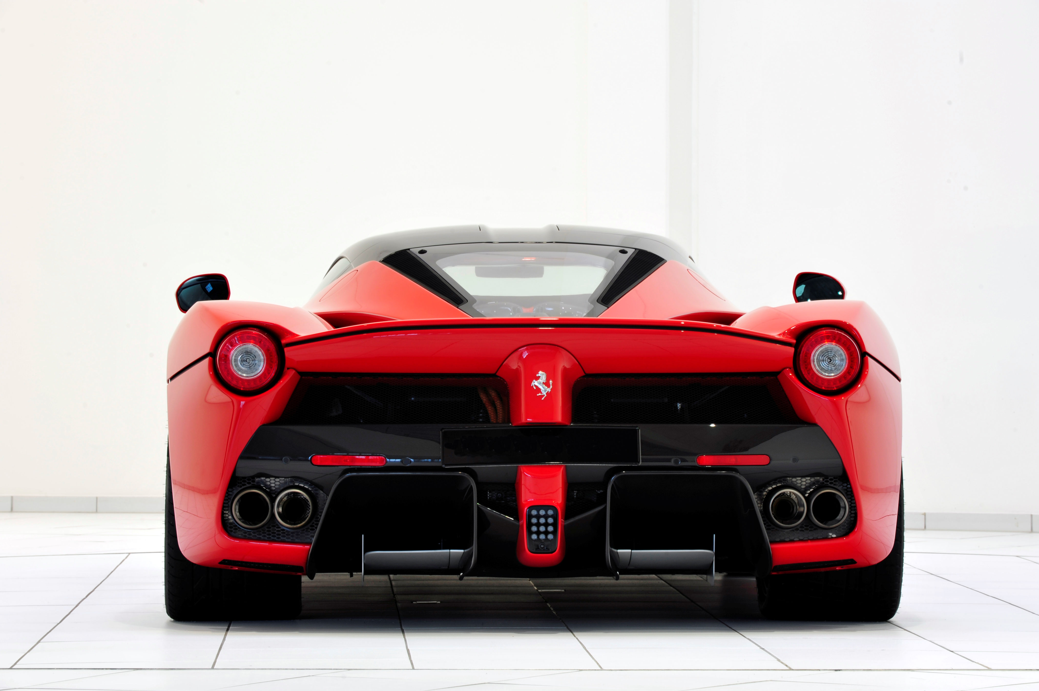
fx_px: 4903
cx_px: 520
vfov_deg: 8.1
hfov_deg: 12.1
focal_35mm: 170
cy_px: 346
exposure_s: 2.5
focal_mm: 170
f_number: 16
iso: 200
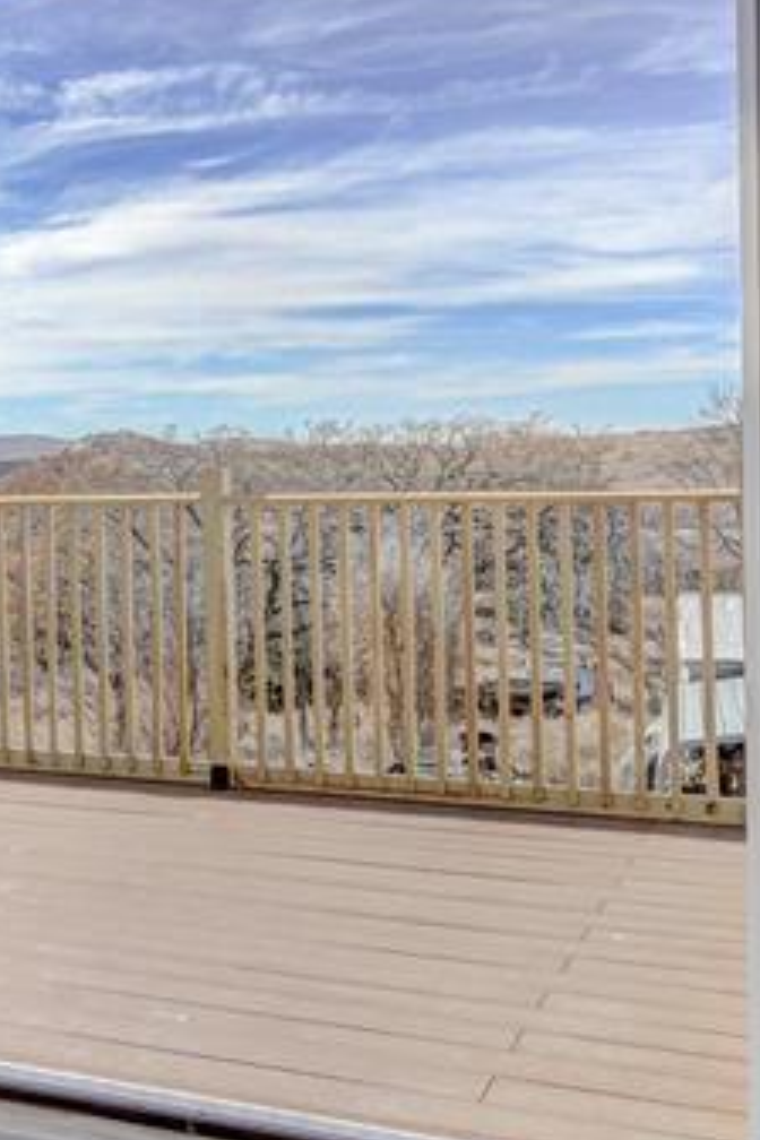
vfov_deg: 40.9
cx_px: 144
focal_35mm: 48
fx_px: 1520
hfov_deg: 27.5
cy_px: 451
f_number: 9
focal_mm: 14
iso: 200
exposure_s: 1/200
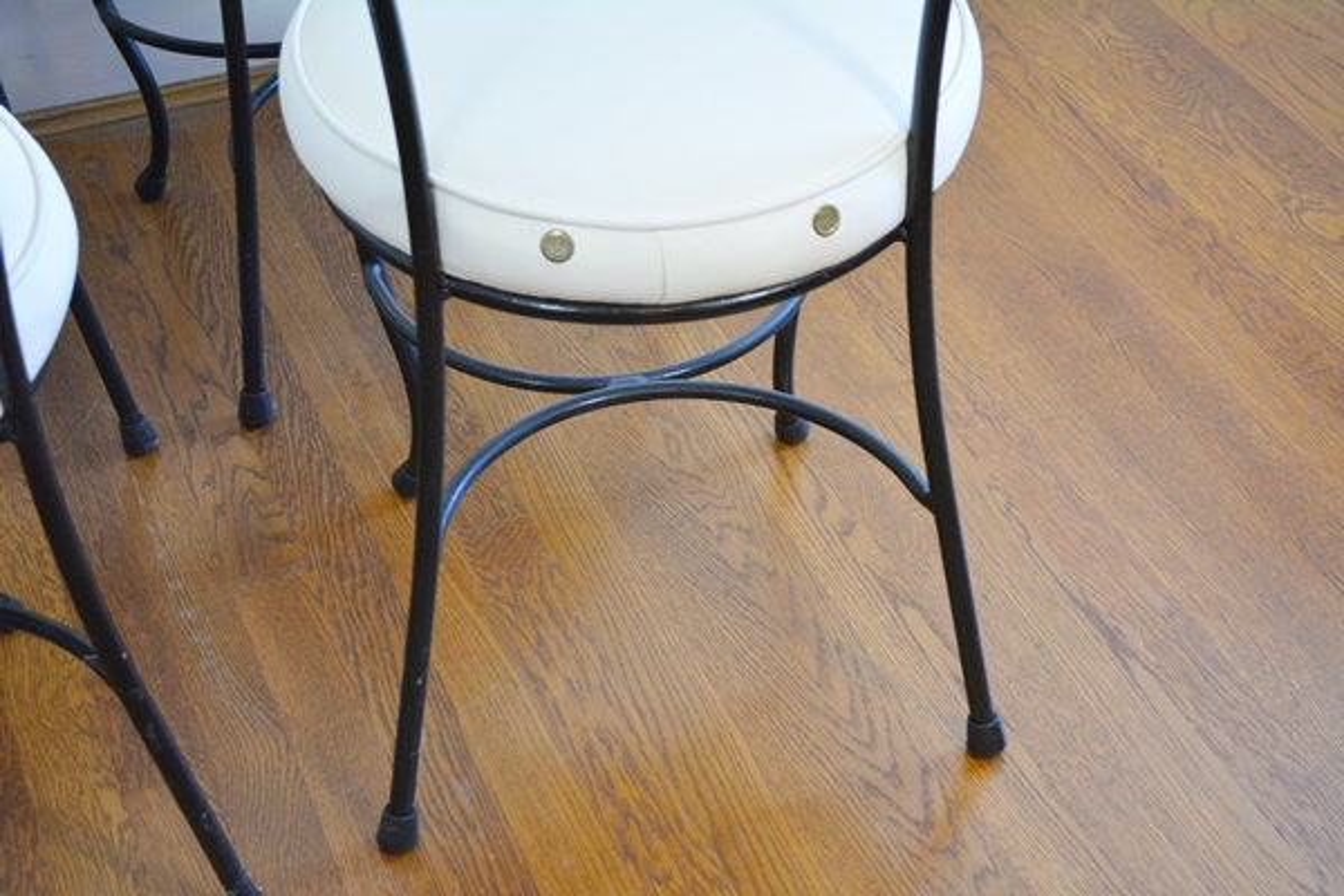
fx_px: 2240
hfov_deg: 33.4
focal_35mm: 60
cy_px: 448
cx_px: 672
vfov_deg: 22.6
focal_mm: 40
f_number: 5.3
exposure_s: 1/30
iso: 900
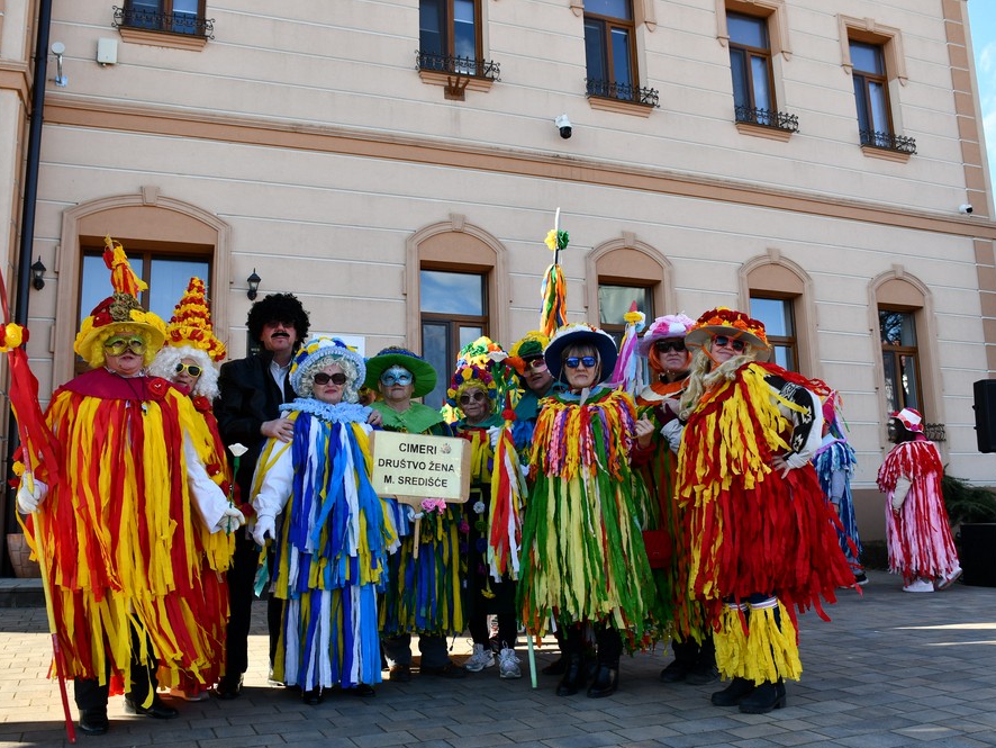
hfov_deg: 59.9
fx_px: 863
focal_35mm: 30
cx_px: 461
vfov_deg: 46.8
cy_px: 383
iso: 200
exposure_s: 1/250
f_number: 5.6
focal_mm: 18
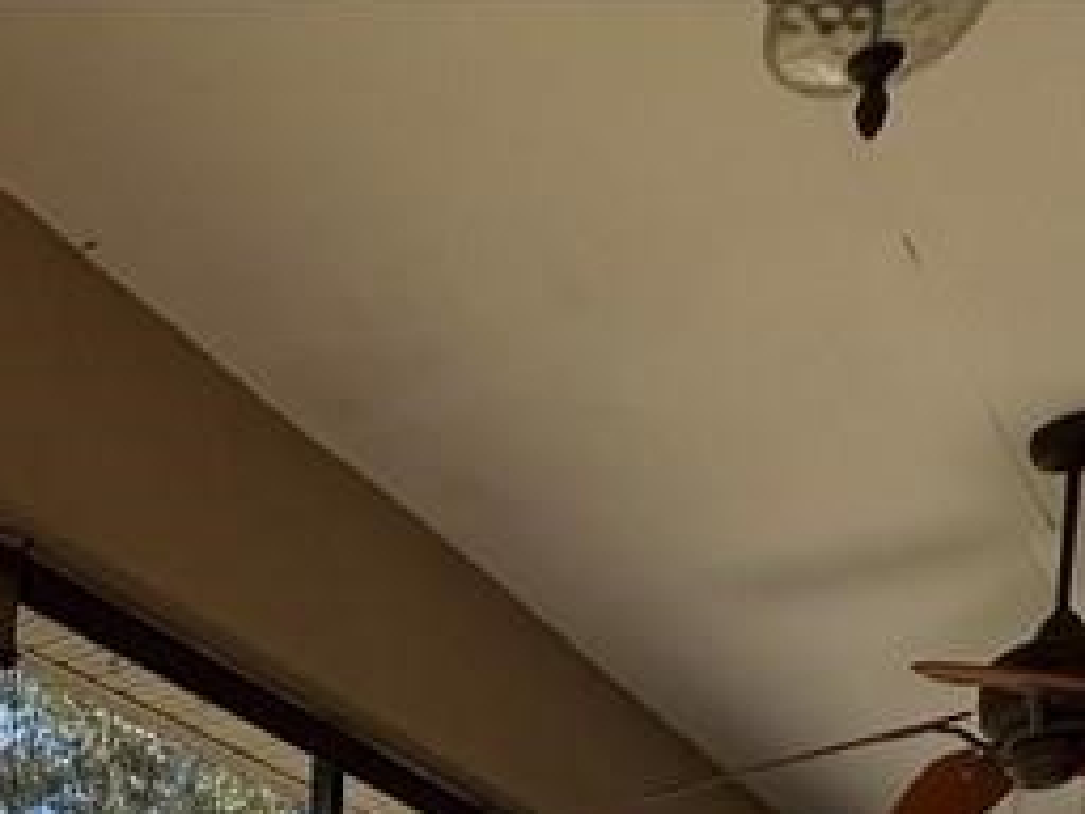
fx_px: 1630
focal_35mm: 52
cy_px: 1620
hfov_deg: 32.5
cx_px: -102
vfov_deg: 18.5
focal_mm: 1.57
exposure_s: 1/686
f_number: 1.8
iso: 32
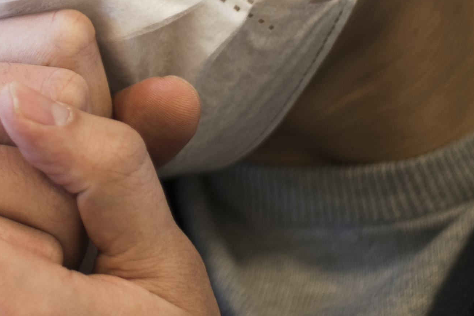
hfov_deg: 8.7
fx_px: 3053
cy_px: -139
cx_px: -260
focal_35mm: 232
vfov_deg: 5.9
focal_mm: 50
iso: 200
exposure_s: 1/100
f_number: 1.8
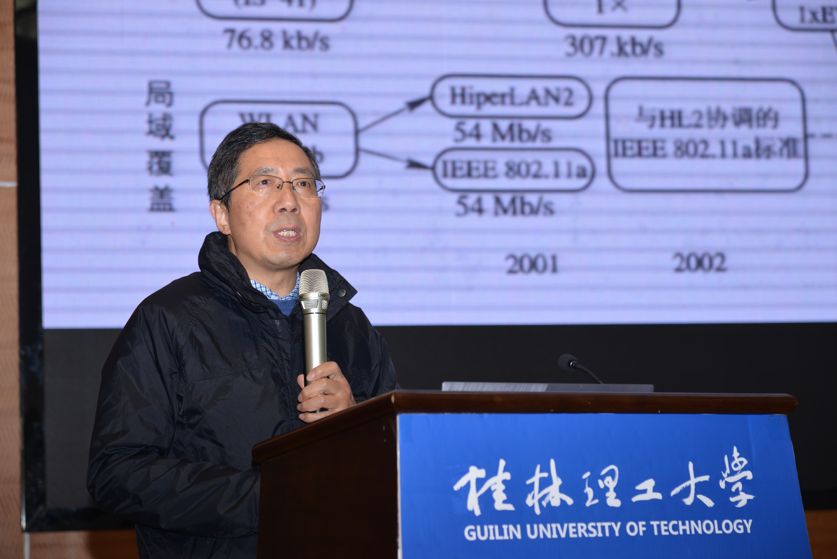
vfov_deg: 12.5
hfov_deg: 18.6
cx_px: 418
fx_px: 2558
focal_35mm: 110
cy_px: 280
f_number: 5.6
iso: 400
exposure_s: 1/125
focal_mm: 110
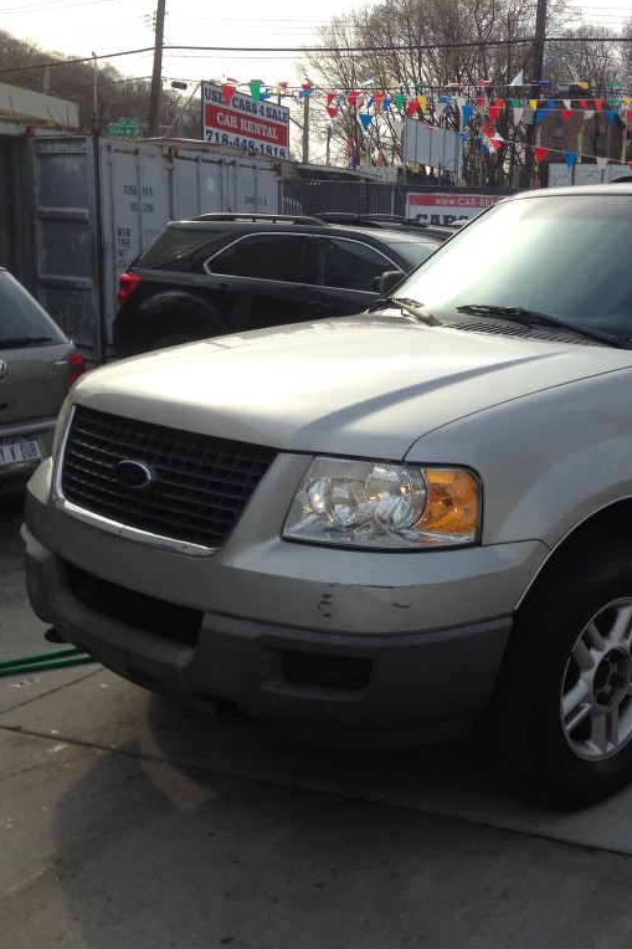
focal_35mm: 46
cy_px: 473
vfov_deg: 42.8
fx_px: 1212
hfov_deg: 28.0
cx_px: 579
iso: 50
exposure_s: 1/1232
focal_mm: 4.12
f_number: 2.4
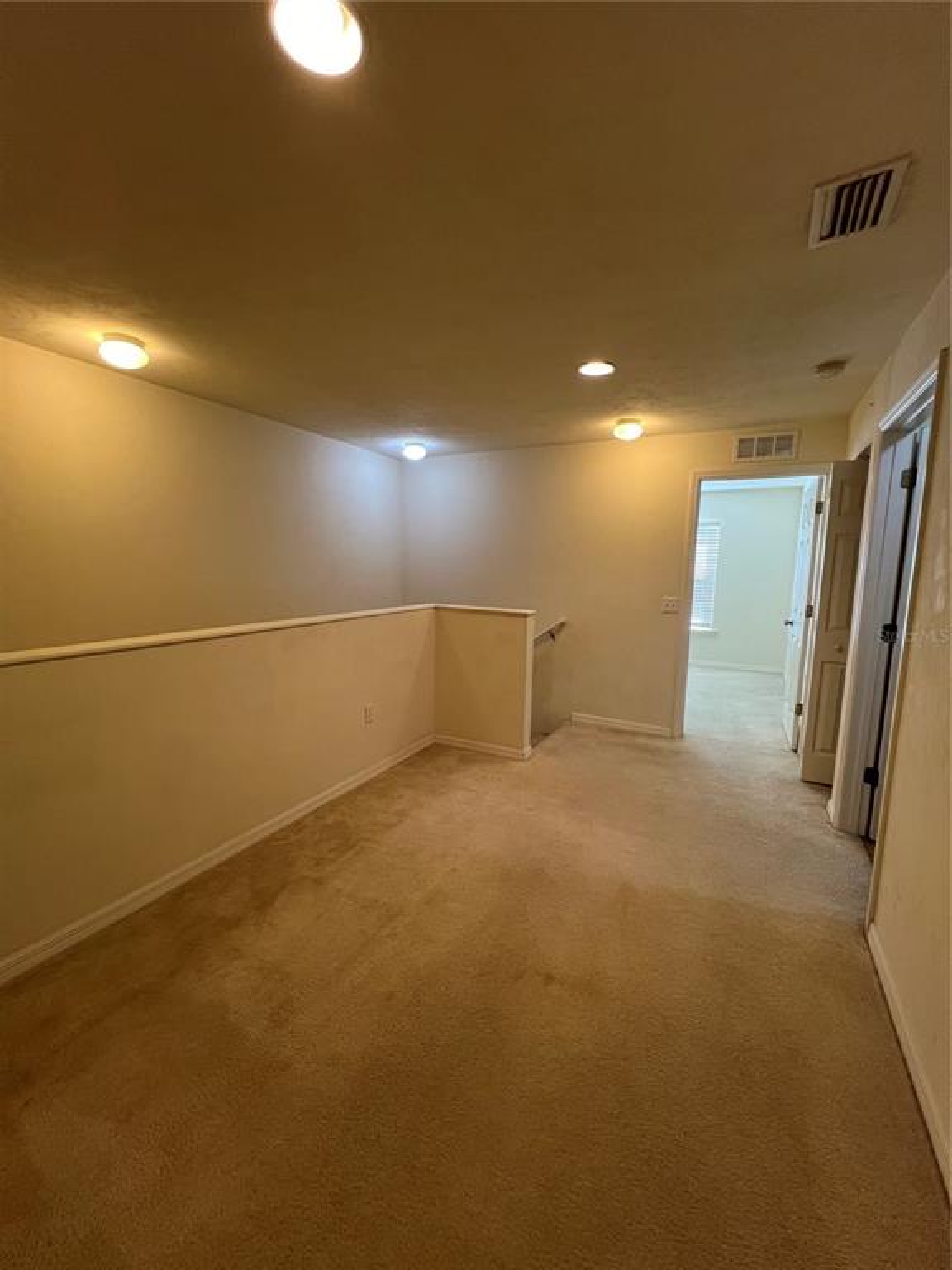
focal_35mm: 13
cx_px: 476
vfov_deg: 106.2
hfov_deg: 89.9
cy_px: 635
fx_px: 477
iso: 125
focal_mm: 1.57
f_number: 1.8
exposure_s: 1/60
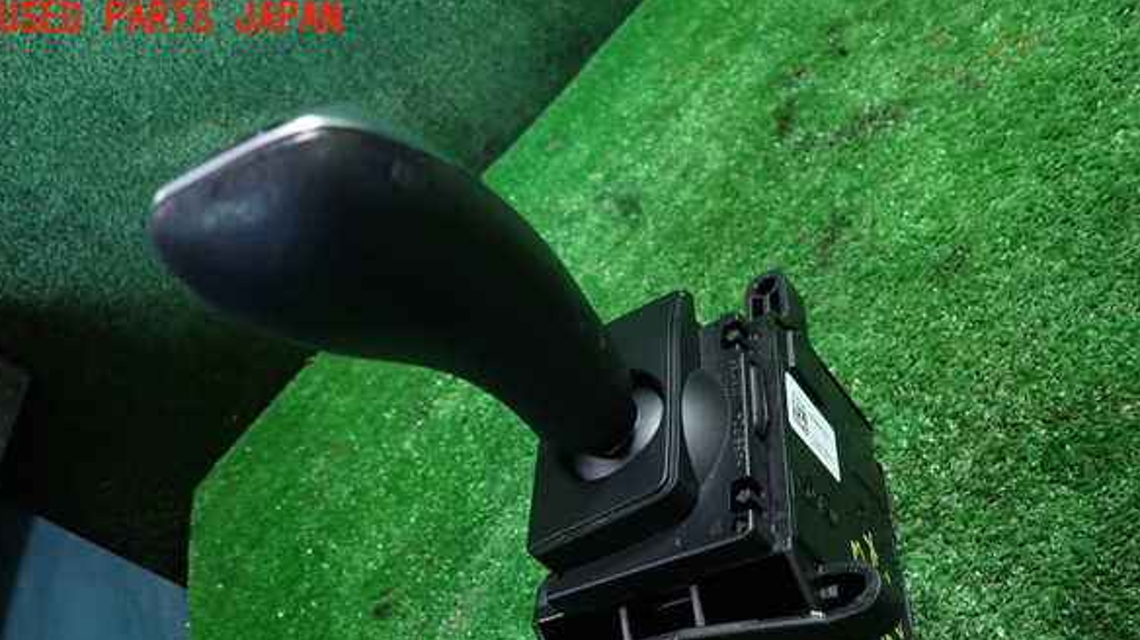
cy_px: 433
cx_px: 572
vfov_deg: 40.9
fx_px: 846
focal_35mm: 28
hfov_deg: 67.9
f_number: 2
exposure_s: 1/30
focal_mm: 4.5
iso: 250
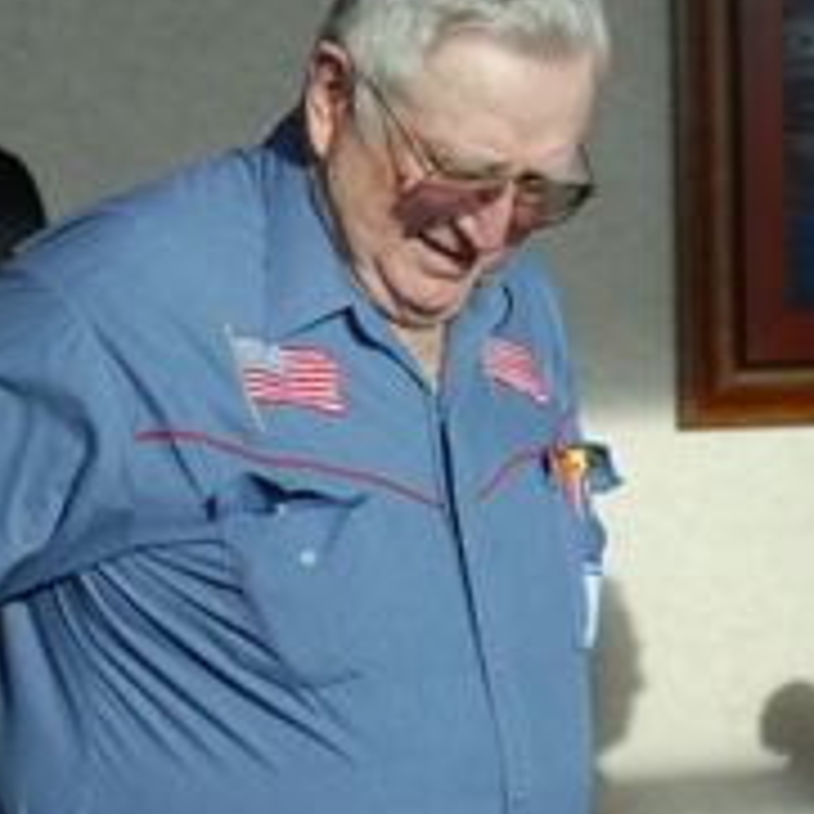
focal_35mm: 180
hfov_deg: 9.7
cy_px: 295
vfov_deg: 9.7
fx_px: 4789
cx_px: 429
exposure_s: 1/500
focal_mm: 66
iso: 400
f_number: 5.3
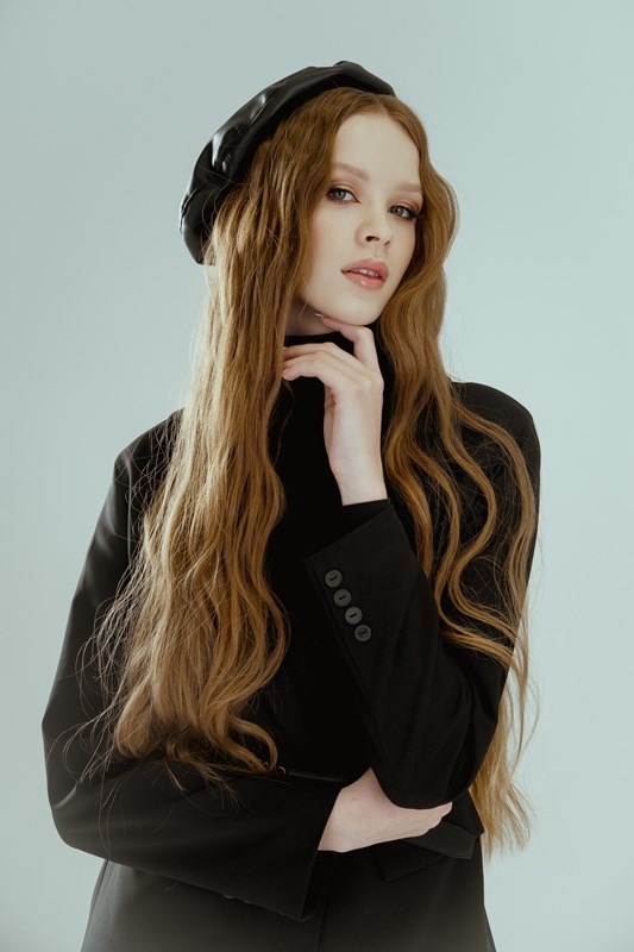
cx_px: 317
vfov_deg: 39.2
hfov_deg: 26.7
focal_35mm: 51
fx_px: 1336
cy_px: 476
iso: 100
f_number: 5.6
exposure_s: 1/160
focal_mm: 33.7
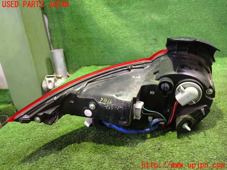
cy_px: 85
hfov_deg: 60.0
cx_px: 114
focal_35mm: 30
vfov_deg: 46.8
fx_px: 197
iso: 800
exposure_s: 1/15
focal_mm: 5.4
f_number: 2.3
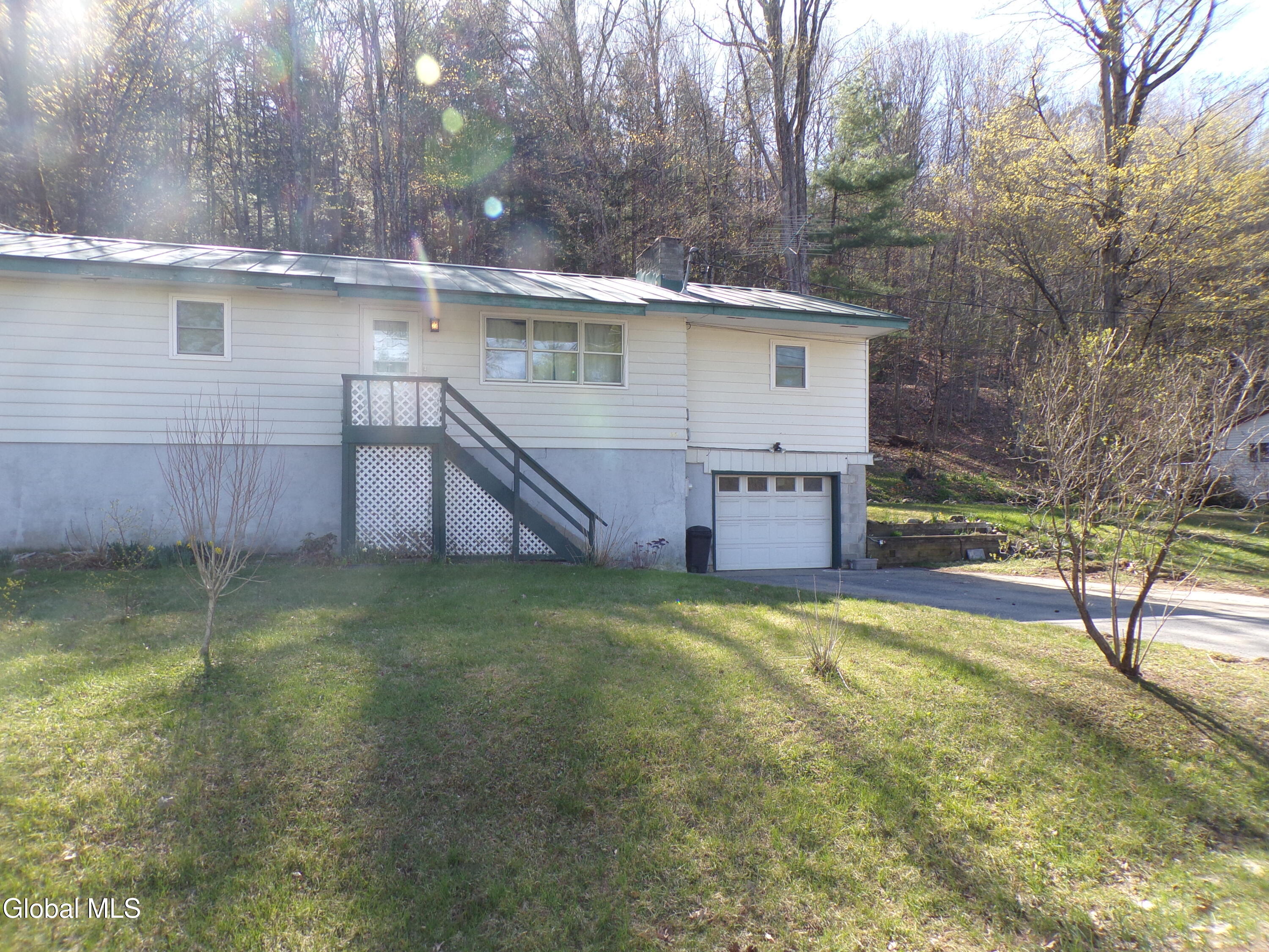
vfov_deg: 56.8
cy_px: 476
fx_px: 880
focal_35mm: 24
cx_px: 634
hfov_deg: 71.6
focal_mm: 4.3
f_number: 4.3
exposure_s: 1/120
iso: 80
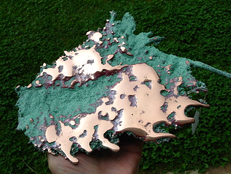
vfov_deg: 37.7
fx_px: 254
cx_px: 116
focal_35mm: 38
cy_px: 87
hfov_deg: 49.0
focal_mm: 6.3
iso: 50
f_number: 4.9
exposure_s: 1/431
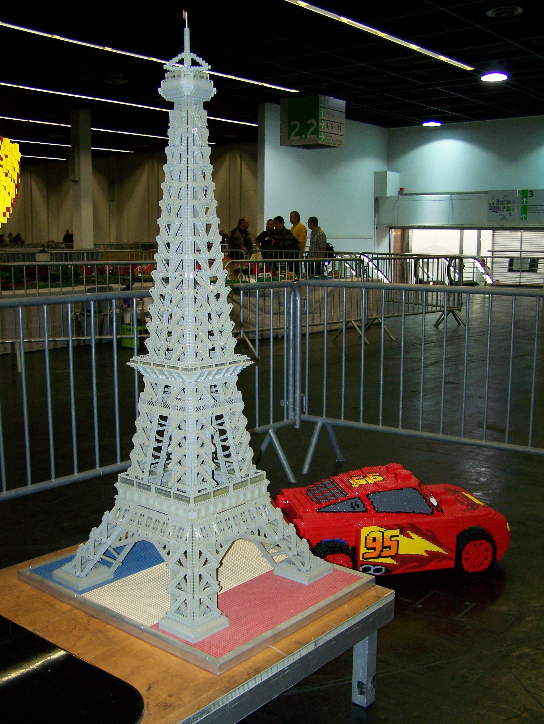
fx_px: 795
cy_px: 362
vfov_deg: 48.9
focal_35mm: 38
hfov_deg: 37.8
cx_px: 272
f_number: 2.8
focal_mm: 6.3
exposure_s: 1/60
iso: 160
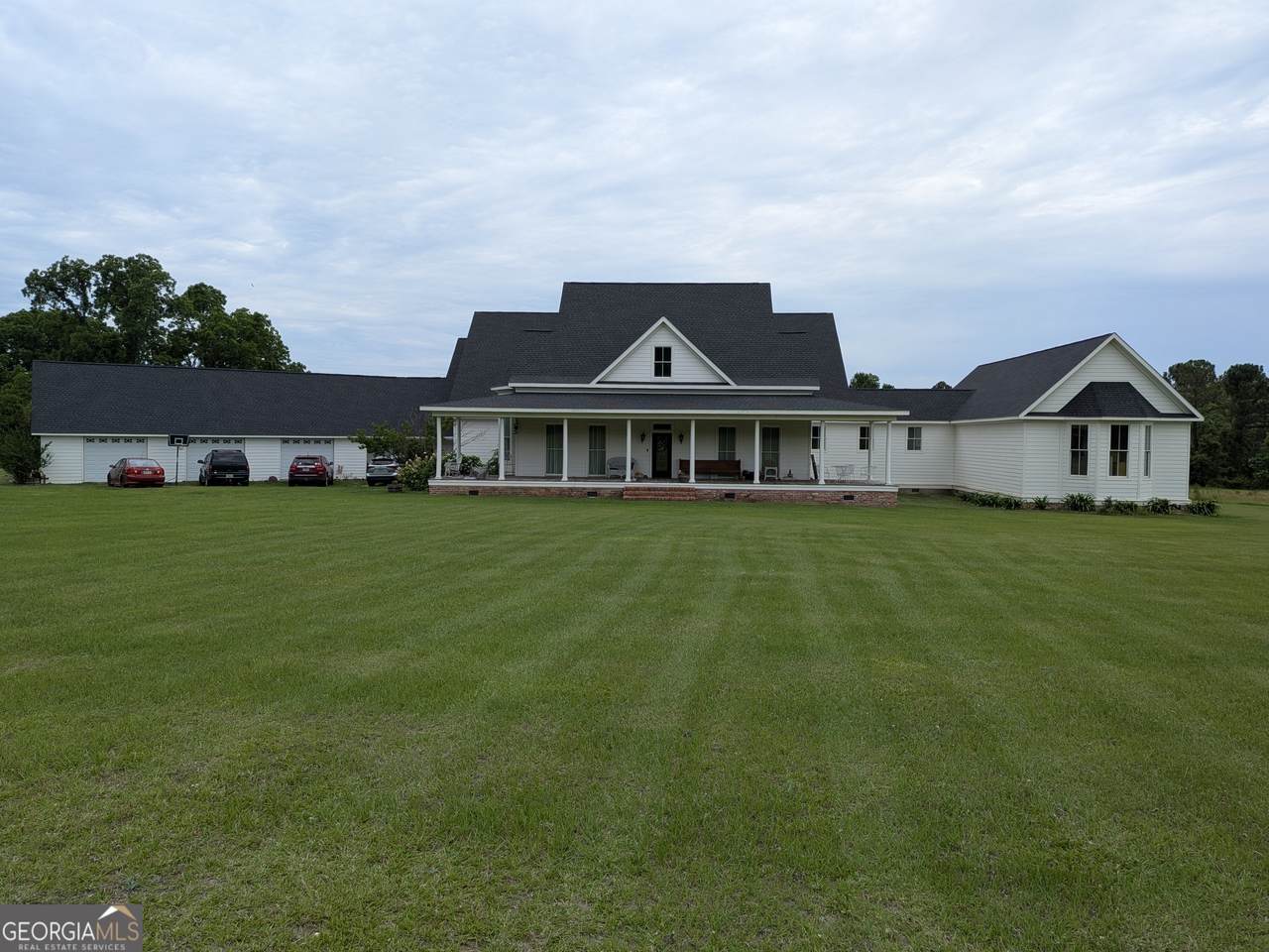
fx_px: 880
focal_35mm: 24
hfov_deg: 71.6
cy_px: 476
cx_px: 634
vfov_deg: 56.8
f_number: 1.7
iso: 30
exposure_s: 1/1377
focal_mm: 4.53
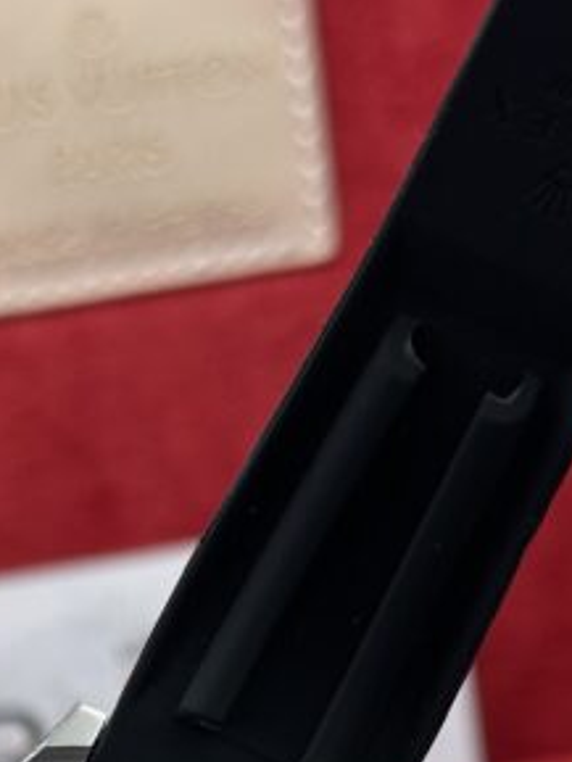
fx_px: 2928
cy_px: 1049
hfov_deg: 11.1
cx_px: 84
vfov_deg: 14.1
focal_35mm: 133
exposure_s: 1/543
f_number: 1.78
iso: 64
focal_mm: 6.86
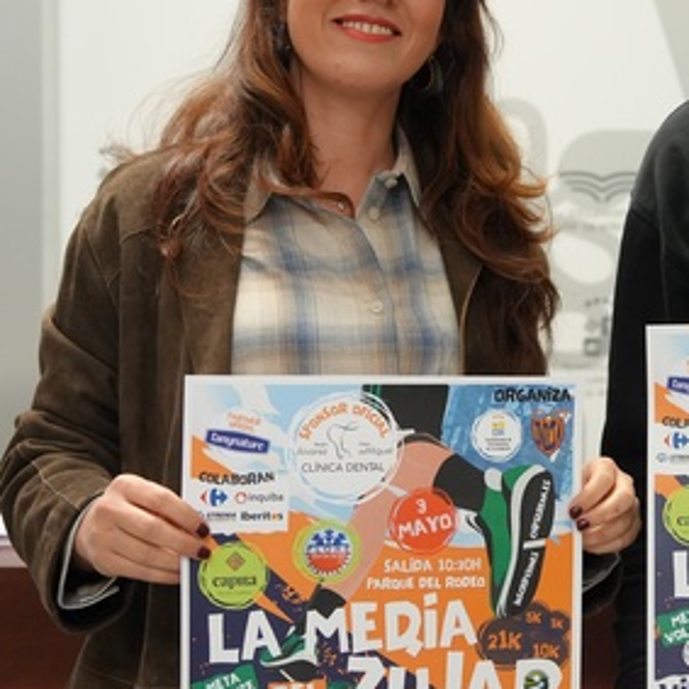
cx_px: 560
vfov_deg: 17.2
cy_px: 313
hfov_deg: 17.1
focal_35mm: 101
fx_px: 2274
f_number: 4
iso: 2000
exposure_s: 1/160
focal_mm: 42
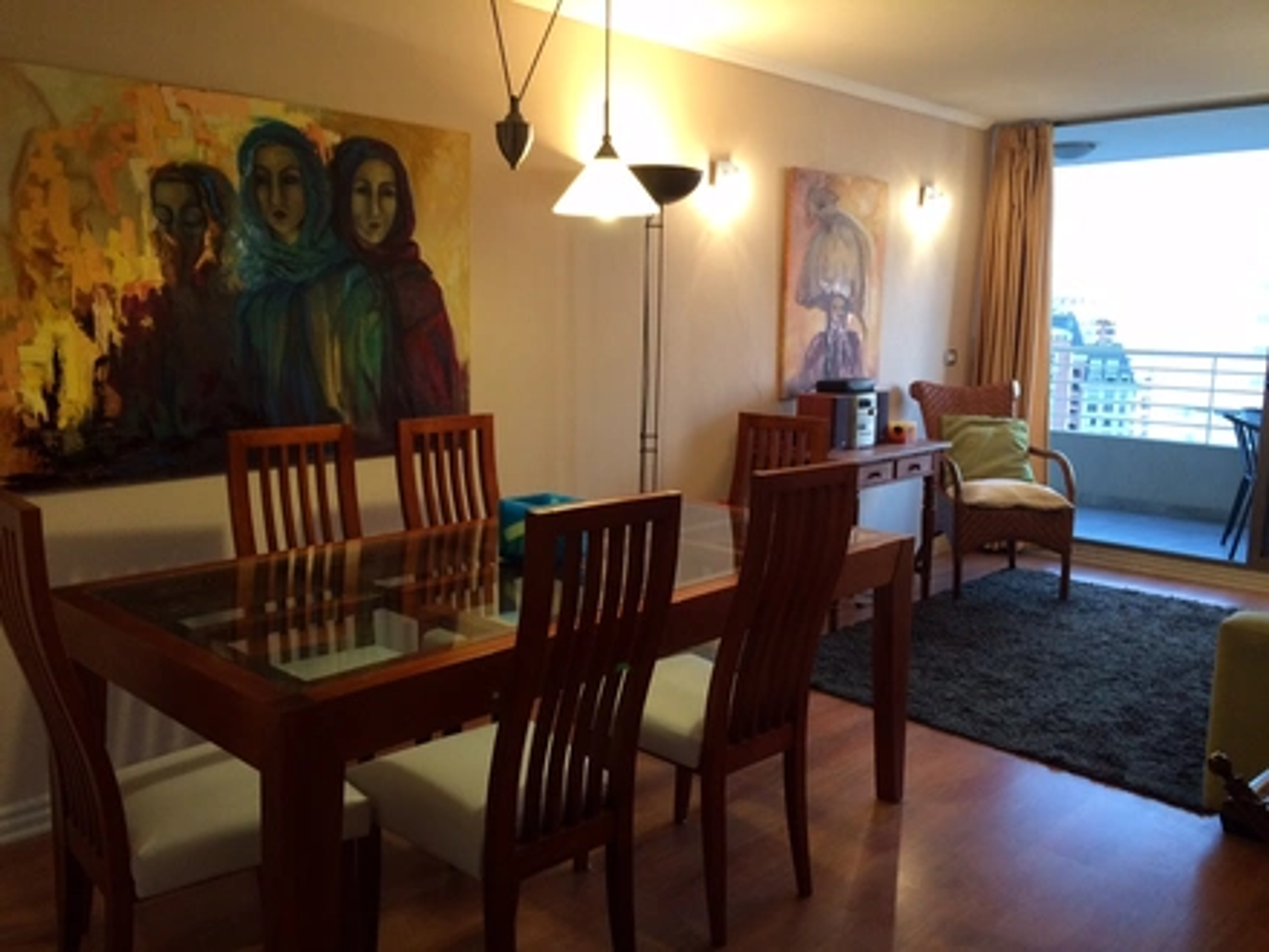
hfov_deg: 61.7
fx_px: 1063
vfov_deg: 48.2
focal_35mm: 29
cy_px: 476
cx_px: 634
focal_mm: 4.15
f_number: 2.2
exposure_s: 1/33
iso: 160
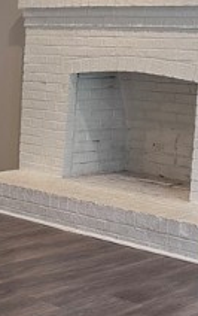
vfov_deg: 22.5
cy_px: 140
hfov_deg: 12.3
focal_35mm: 92
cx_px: -217
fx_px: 792
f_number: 1.78
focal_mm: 6.86
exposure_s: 1/60
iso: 125
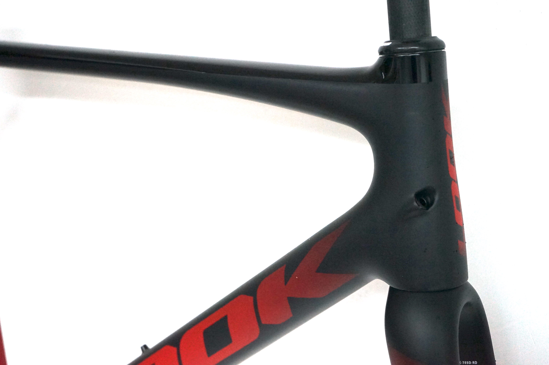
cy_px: 182
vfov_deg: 27.5
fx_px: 747
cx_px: 274
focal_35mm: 49
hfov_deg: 40.4
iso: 3200
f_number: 4.5
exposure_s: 1/160
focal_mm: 49
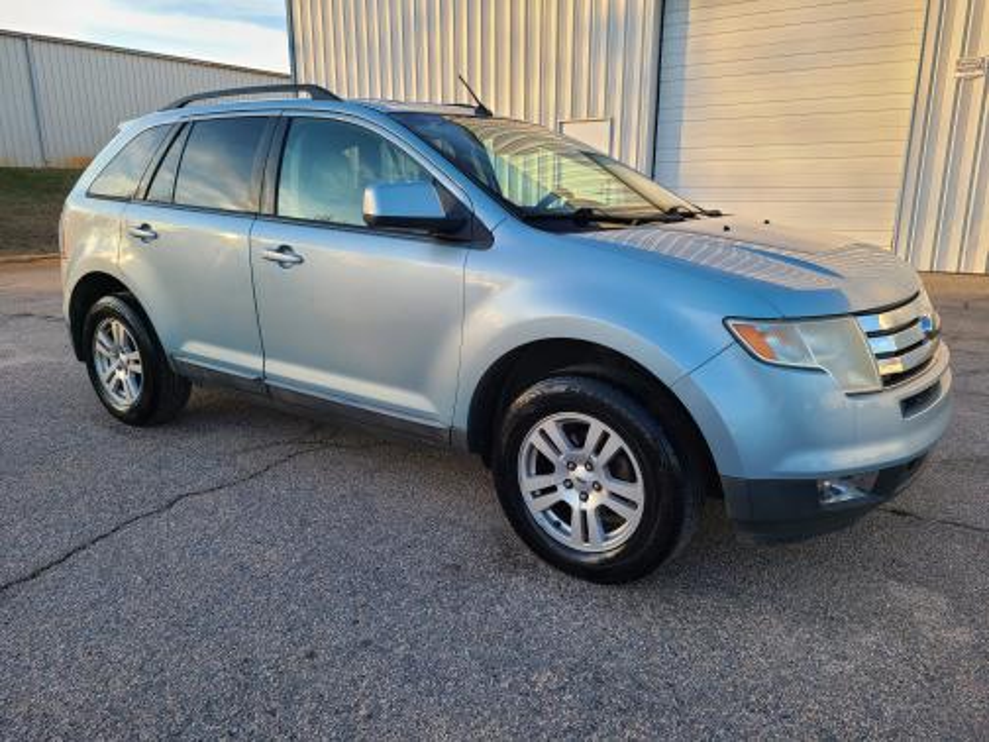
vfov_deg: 53.1
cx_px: 494
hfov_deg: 67.3
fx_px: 743
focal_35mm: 26
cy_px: 371
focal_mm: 5.4
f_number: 1.8
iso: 40
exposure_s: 1/372
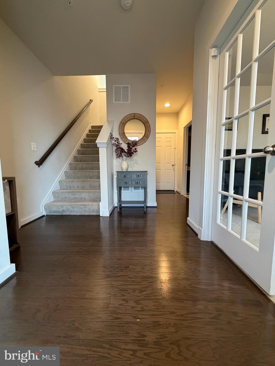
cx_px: 138
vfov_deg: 102.1
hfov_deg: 85.7
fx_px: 148
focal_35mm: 14
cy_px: 183
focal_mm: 2.22
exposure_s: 1/60
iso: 640
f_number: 2.2
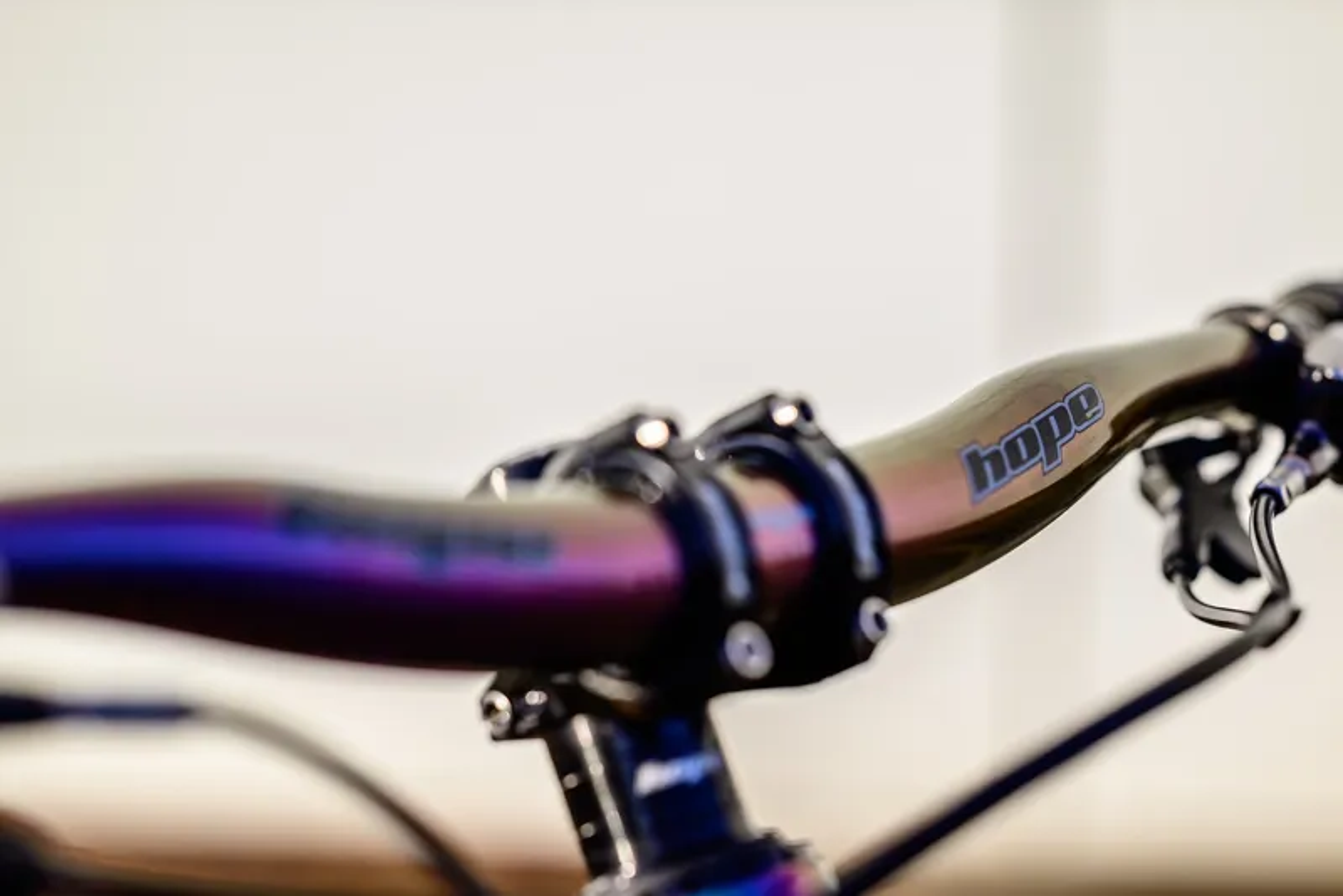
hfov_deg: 23.9
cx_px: 672
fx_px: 3172
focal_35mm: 85
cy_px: 448
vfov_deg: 16.1
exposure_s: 1/800
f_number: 2.8
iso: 160
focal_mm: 85
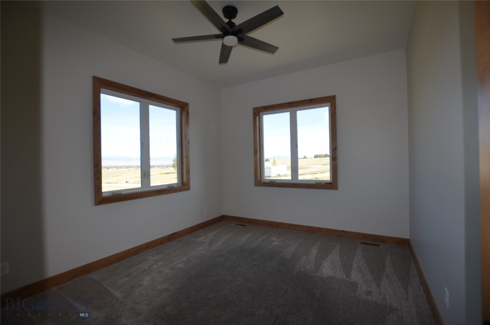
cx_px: 245
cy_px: 162
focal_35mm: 15
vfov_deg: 77.1
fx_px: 204
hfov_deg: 100.5
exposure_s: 1/200
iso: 100
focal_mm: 10
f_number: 3.5
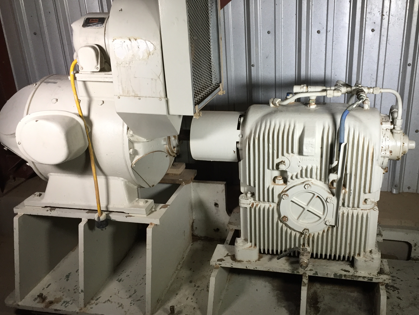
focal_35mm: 35
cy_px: 163
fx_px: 424
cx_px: 250
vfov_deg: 40.7
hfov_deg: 52.3
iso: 40
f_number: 2.2
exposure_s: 1/30
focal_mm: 4.15
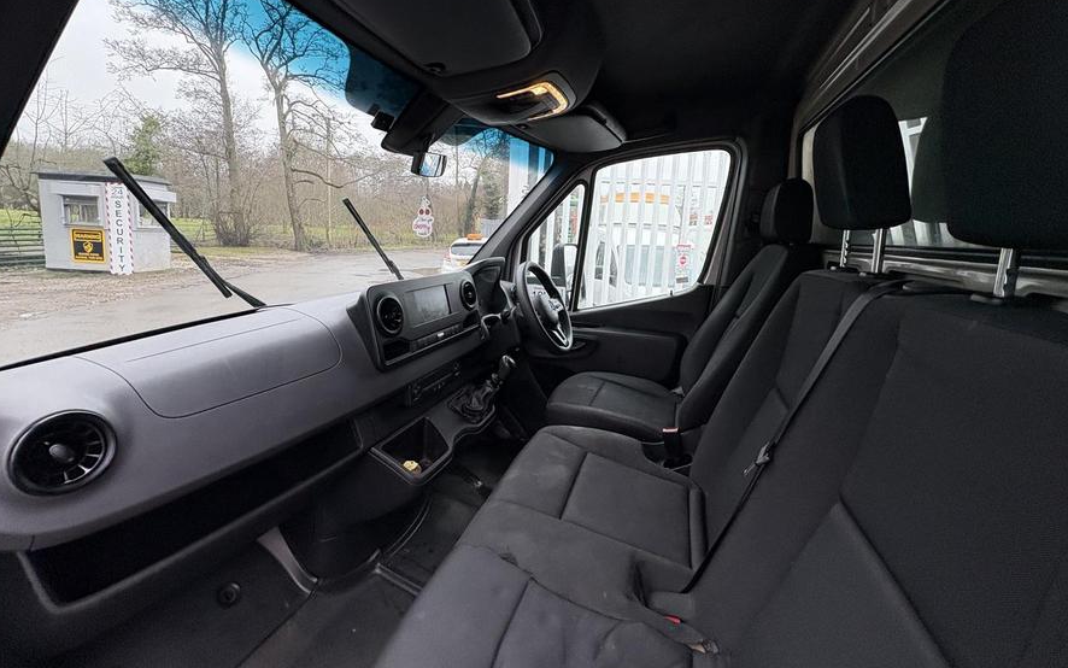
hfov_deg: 101.5
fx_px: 437
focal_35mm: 15
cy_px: 292
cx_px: 529
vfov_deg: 74.5
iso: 125
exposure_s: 1/99
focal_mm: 2.22
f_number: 2.2
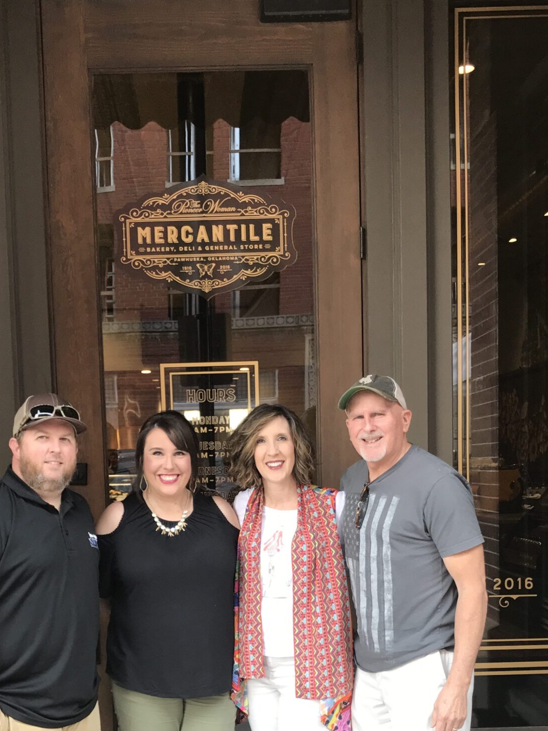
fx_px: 1034
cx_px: 229
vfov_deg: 37.9
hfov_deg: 29.6
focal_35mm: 49
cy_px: 553
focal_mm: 3.99
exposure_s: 1/60
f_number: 1.8
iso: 32
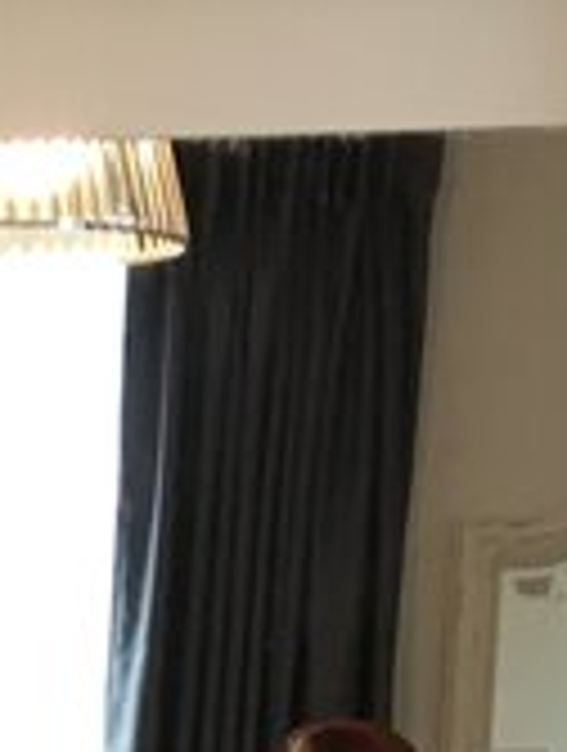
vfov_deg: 9.0
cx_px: -441
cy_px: 2053
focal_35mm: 187
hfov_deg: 7.7
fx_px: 4068
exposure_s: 1/33
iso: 80
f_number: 2.2
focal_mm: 4.15
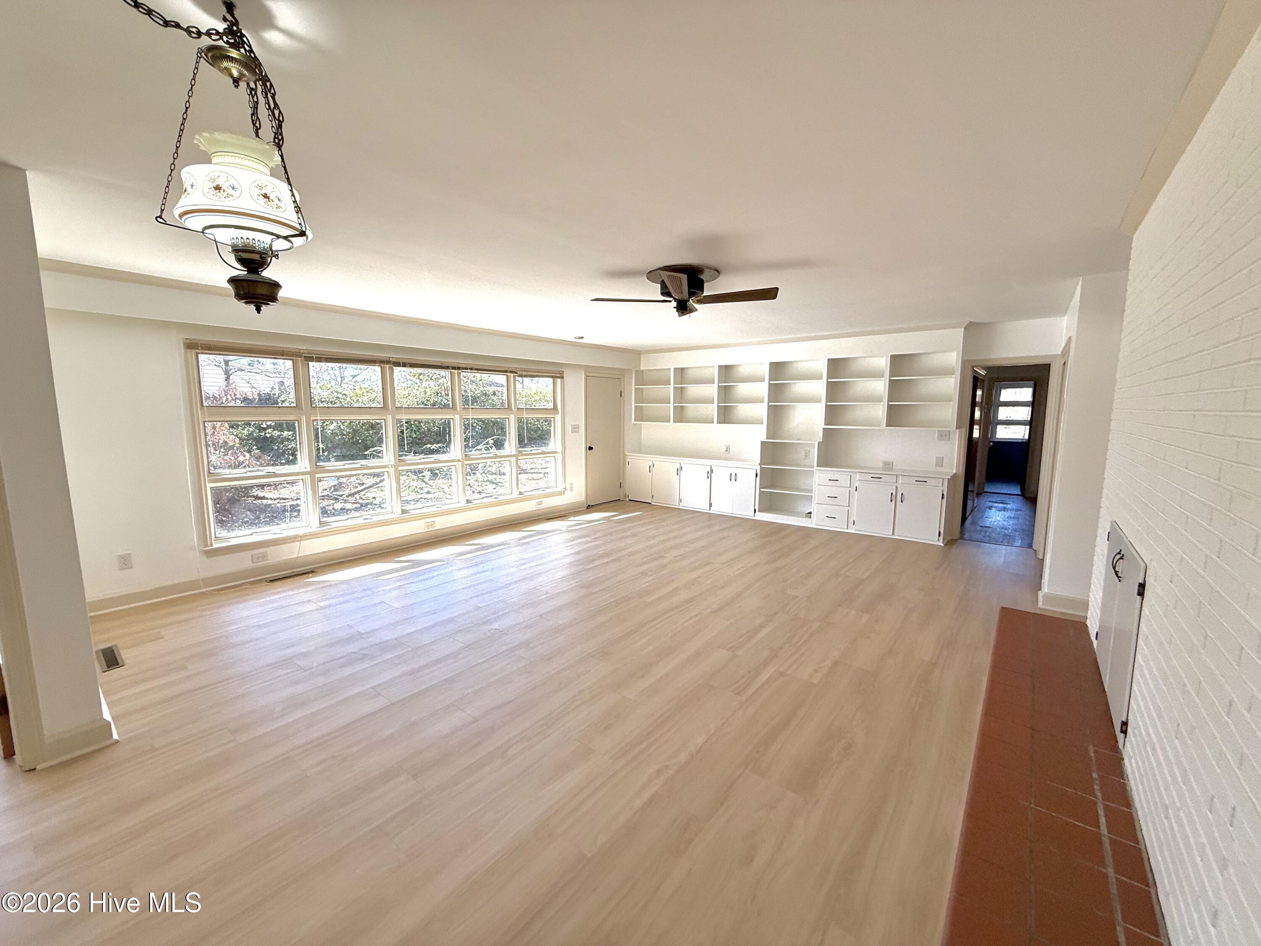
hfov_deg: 102.1
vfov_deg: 85.7
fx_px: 510
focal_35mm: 14
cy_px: 473
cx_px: 630
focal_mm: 2.22
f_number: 2.2
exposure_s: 1/162
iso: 50
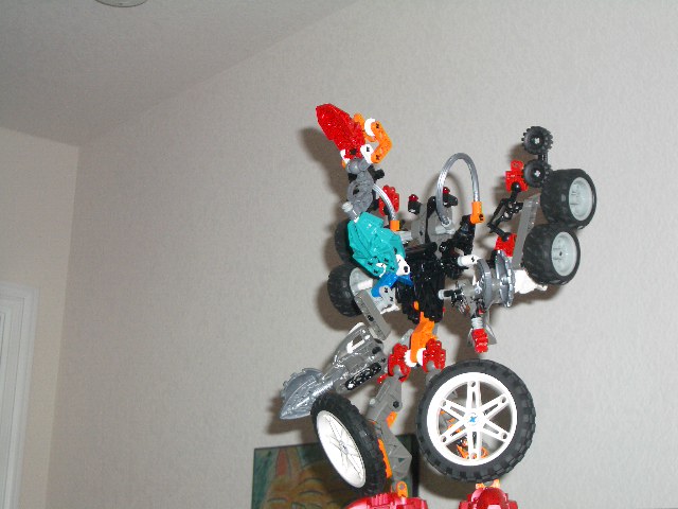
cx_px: 339
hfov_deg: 31.2
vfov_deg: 23.7
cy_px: 254
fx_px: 1214
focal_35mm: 62
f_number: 3.5
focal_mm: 10.2
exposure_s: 1/60
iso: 100
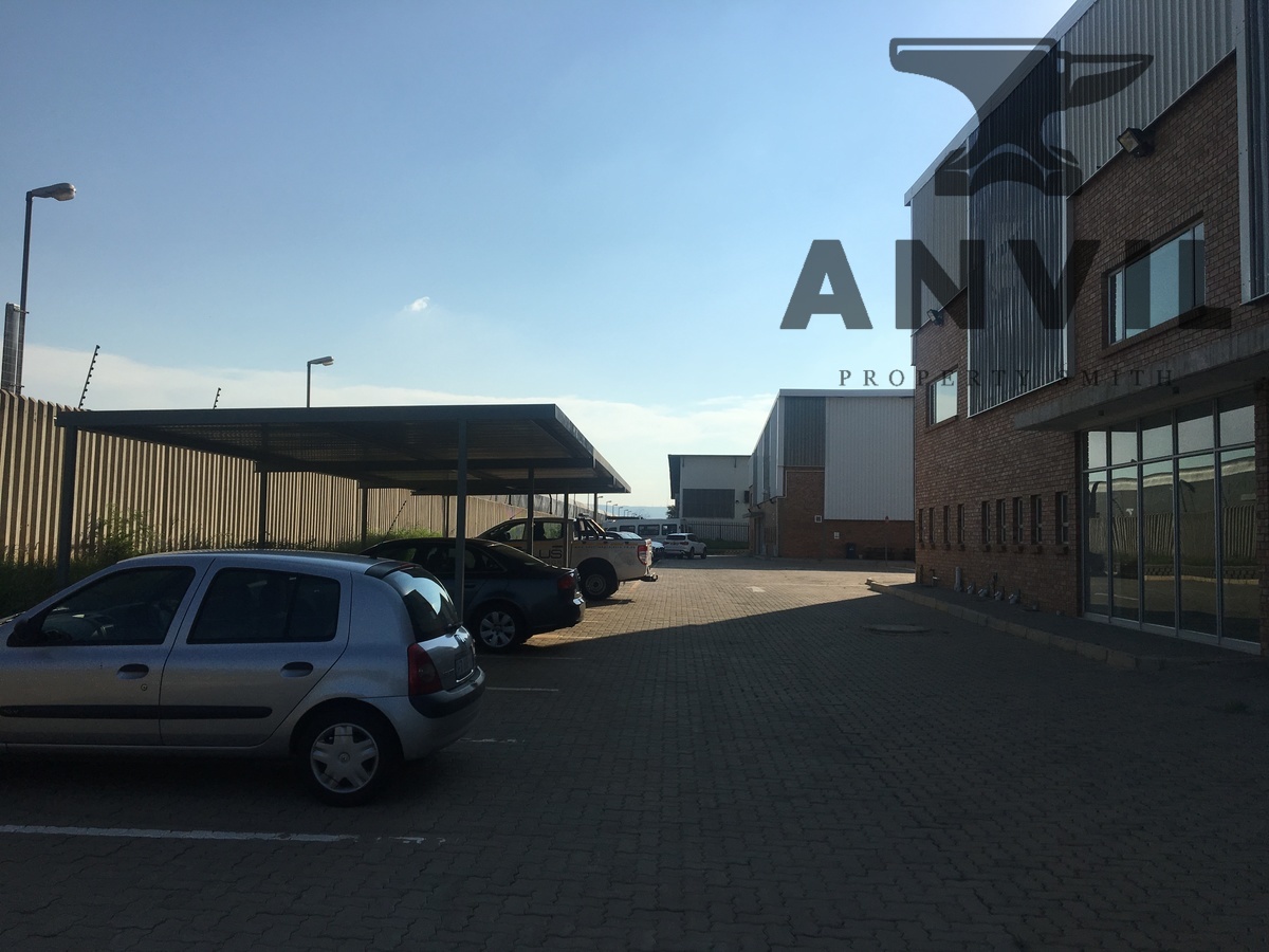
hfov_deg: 61.7
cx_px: 634
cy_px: 476
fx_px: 1063
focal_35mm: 29
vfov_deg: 48.2
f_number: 2.2
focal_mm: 4.15
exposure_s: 1/3846
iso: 25
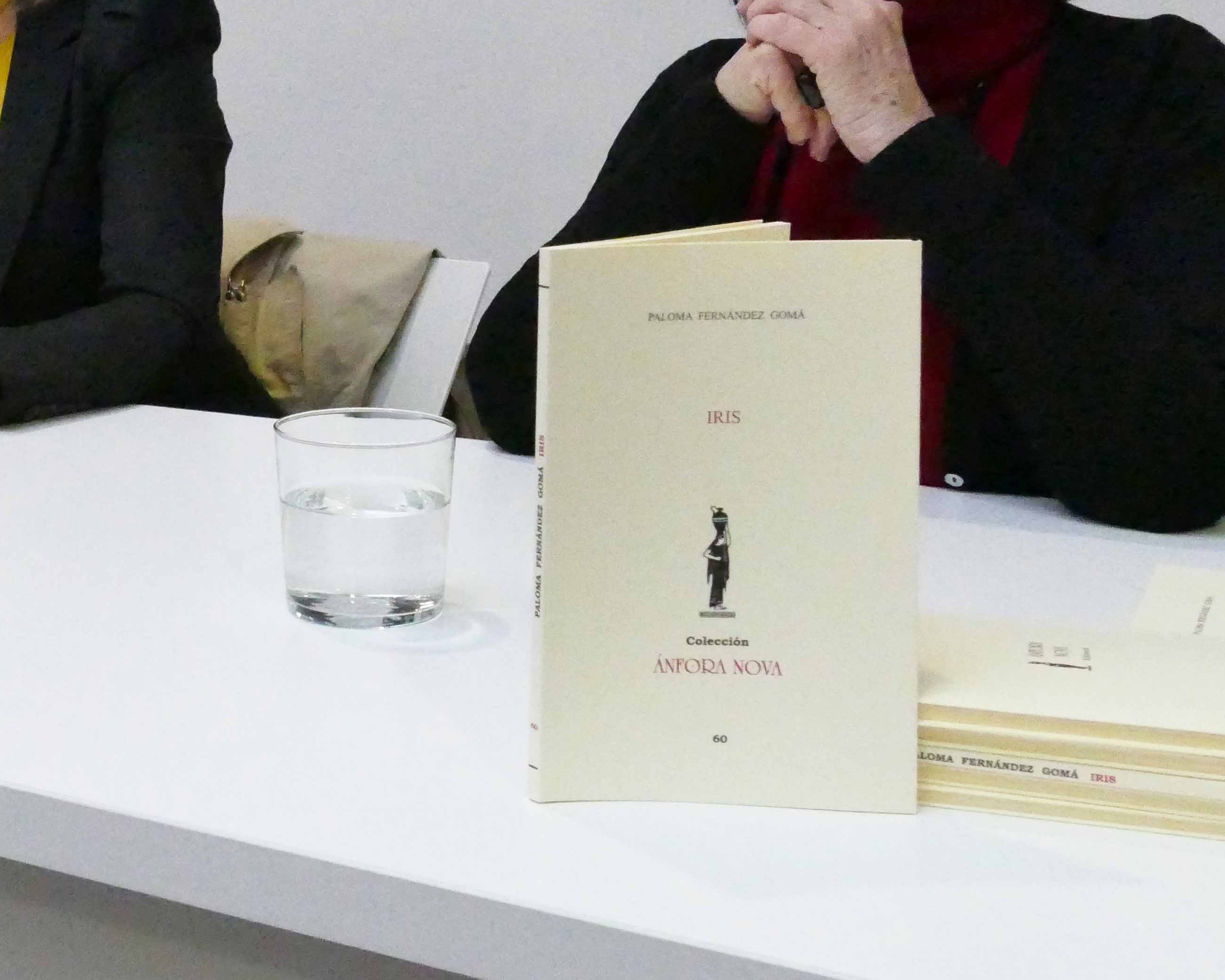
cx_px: -40
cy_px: 313
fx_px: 2066
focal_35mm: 57
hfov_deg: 30.4
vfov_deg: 26.5
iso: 6400
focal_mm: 10.6
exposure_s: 1/200
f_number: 5
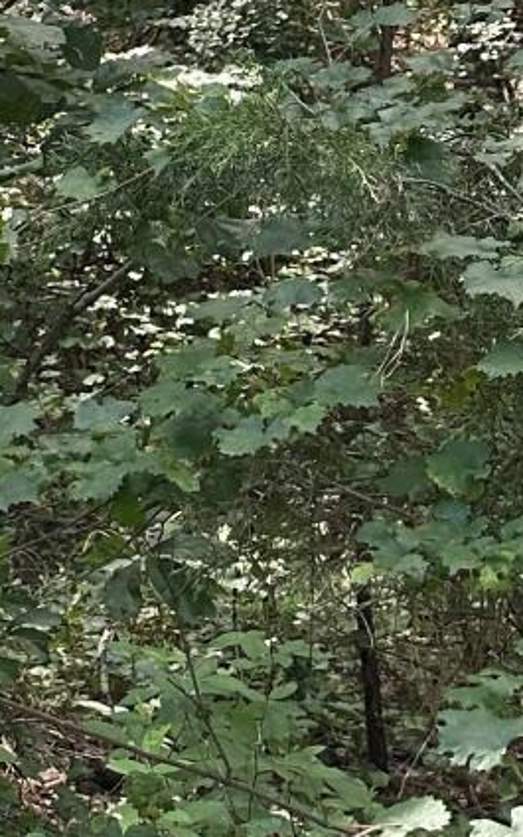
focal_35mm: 120
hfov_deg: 9.7
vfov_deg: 15.3
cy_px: -598
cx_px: -734
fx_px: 2737
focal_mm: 6.86
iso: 80
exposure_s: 1/271
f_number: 1.78
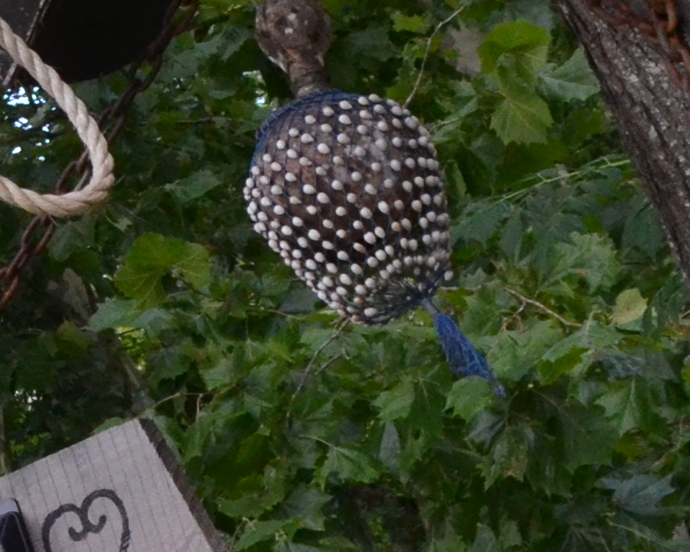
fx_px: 2818
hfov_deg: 12.6
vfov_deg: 11.0
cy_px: -67
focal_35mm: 138
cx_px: -582
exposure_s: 1/640
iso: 1600
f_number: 7.1
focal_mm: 18
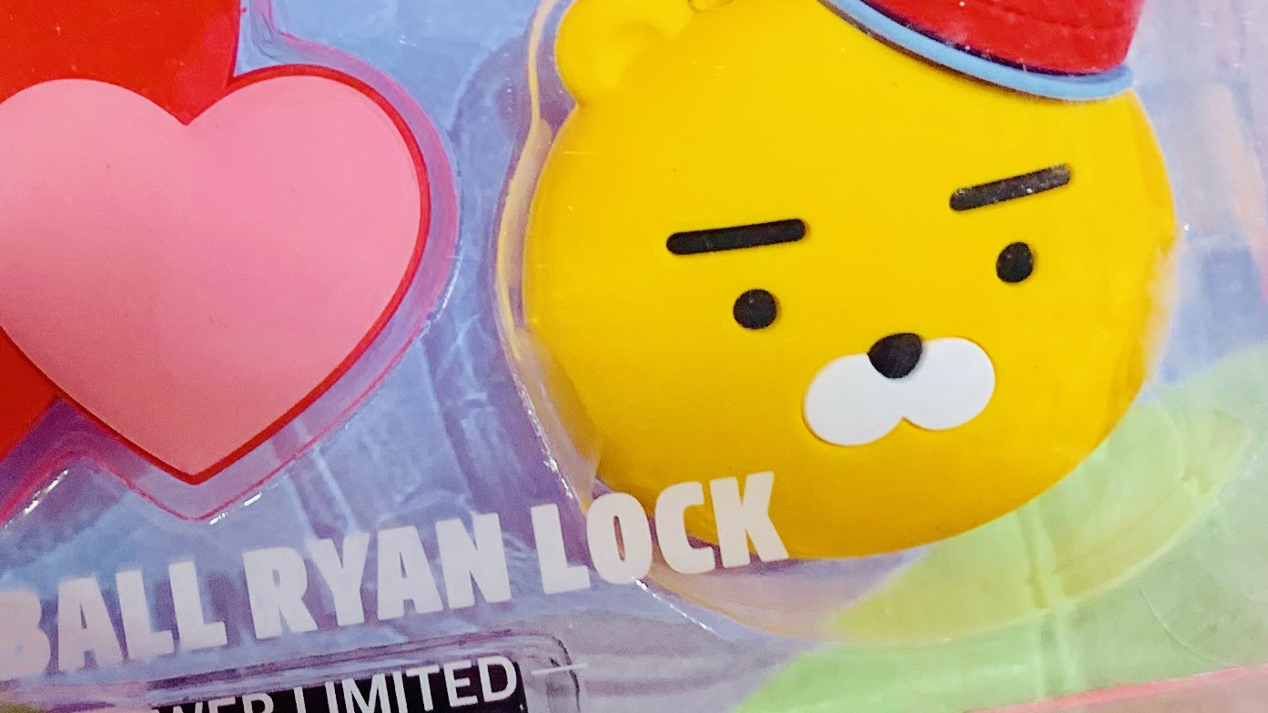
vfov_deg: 14.7
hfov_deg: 25.2
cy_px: 168
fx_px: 2757
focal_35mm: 82
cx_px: 149
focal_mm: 4.25
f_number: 1.8
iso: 100
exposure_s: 1/120
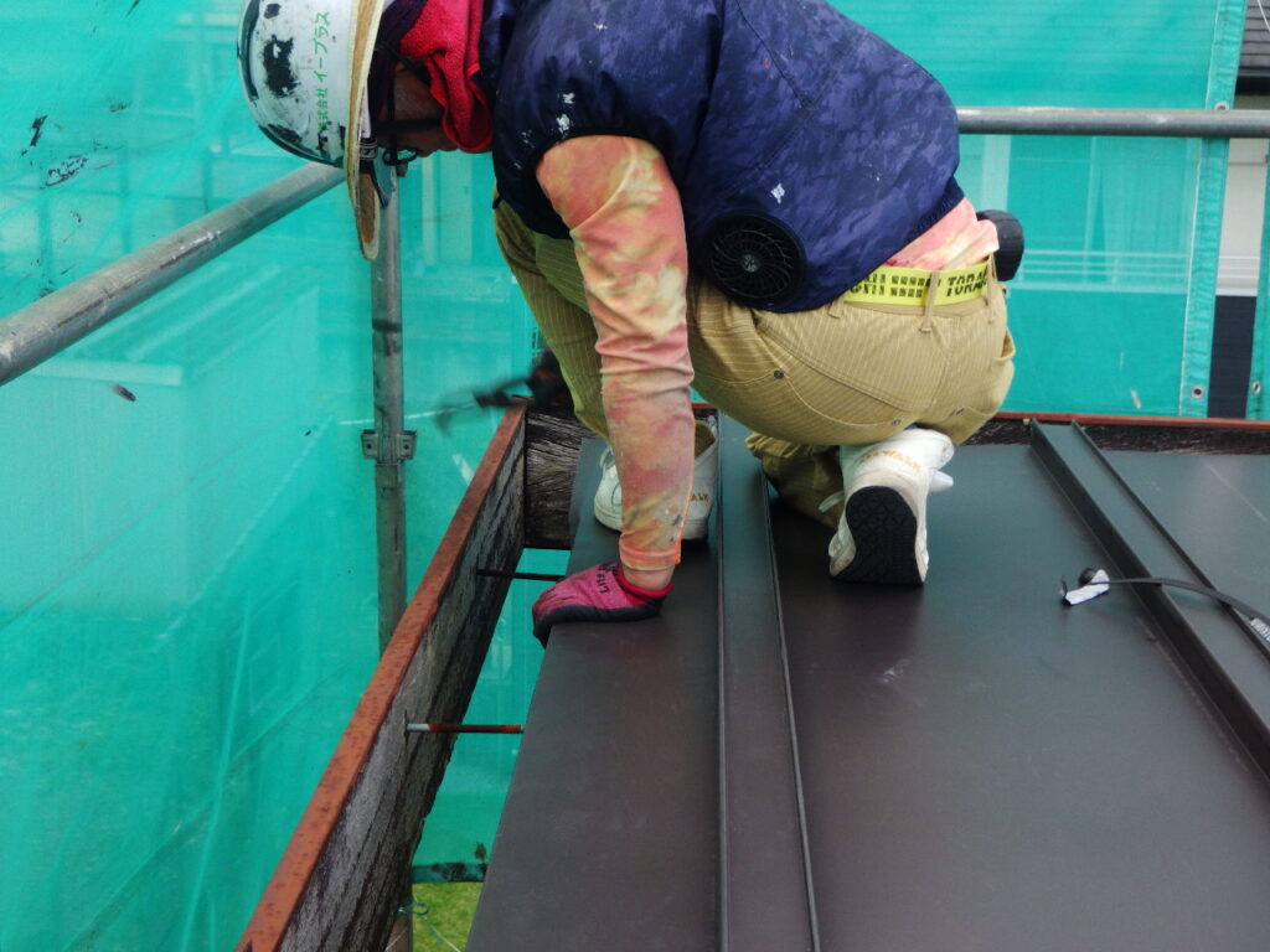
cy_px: 476
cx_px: 635
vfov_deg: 28.6
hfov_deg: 37.5
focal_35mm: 51
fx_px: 1871
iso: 125
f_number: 4.4
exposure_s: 1/125
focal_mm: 9.1
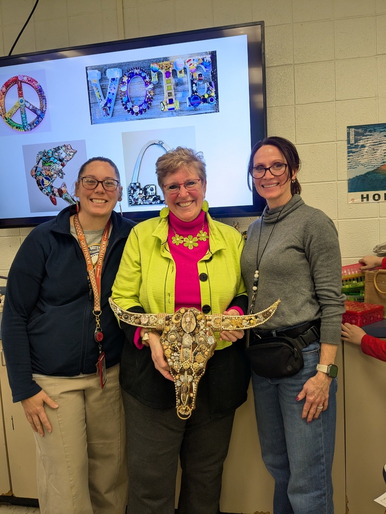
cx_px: 193
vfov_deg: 65.3
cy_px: 257
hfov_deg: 51.4
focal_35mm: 27
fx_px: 401
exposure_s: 1/60
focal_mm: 4.38
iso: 68
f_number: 1.73
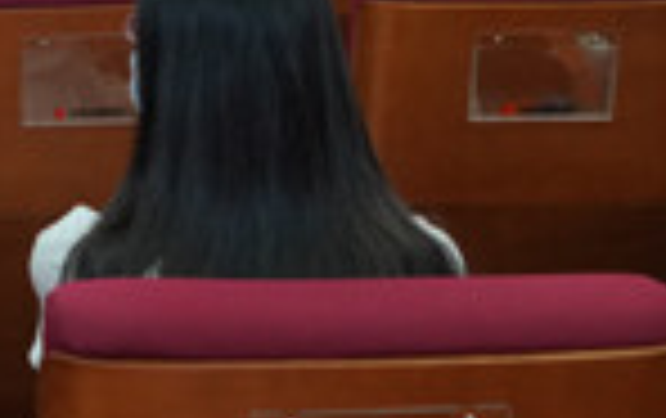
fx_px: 1800
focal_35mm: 99
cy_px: -238
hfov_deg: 19.1
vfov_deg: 12.5
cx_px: -252
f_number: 7.1
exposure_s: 1/60
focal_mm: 24
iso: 2500
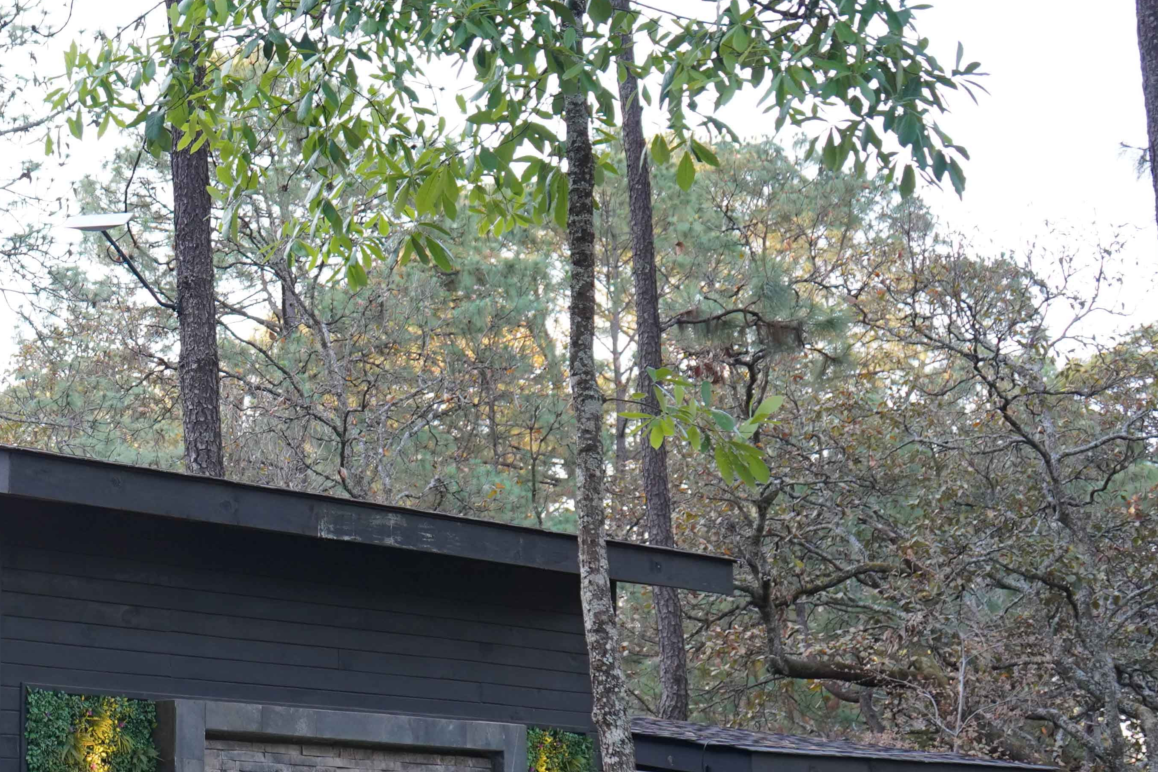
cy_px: 514
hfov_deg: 25.4
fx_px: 2412
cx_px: -54
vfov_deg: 18.1
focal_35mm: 75
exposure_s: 1/60
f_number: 4.5
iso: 400
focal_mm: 34
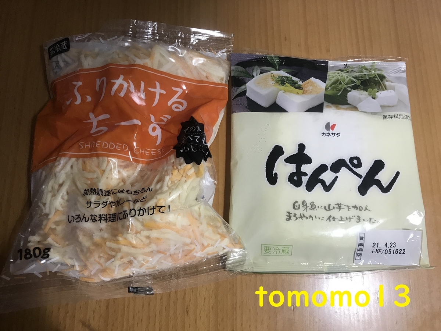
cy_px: 166
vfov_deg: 49.7
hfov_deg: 63.4
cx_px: 220
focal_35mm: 28
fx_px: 357
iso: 40
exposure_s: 1/33
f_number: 1.8
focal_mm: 3.99
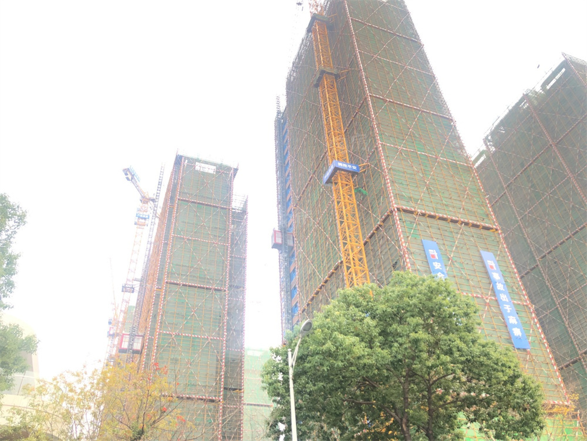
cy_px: 220
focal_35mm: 28
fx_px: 475
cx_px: 294
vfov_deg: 49.7
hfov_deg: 63.4
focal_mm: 3.99
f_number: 1.8
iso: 20
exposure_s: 1/521
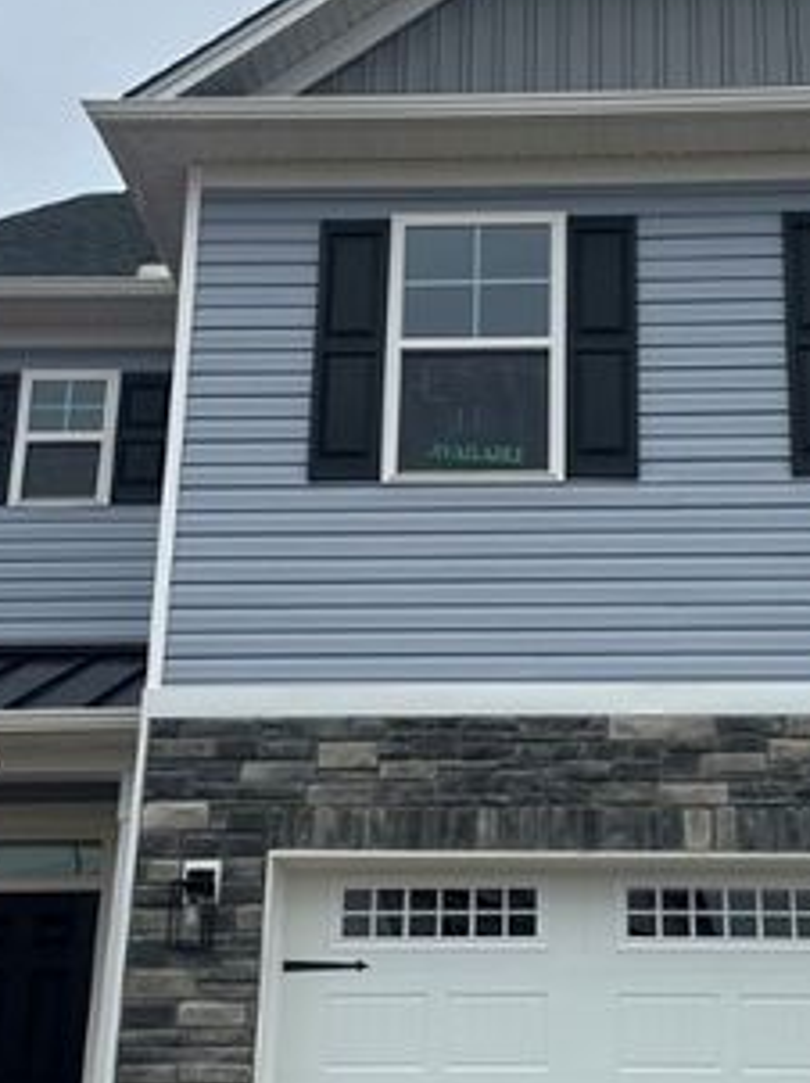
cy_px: 572
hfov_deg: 27.3
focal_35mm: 53
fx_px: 1656
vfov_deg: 36.2
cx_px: 556
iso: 80
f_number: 1.78
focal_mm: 6.86
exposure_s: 1/2967
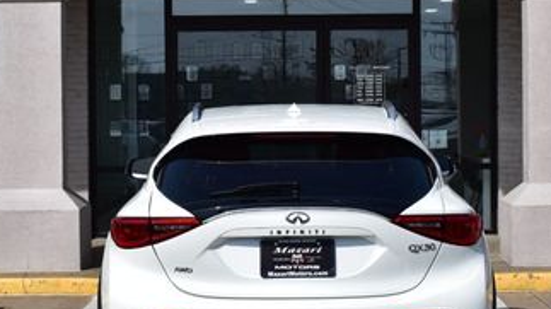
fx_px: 1182
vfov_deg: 14.9
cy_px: 138
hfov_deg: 26.2
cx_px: 275
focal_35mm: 81
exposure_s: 1/500
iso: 200
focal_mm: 26
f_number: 11
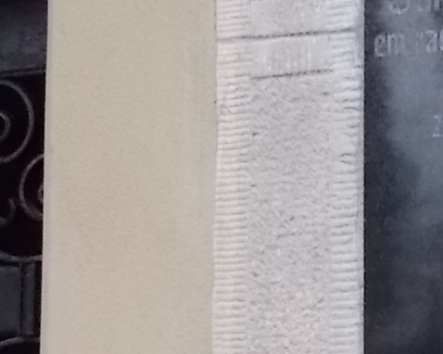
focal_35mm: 85
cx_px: 598
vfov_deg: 17.9
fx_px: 1114
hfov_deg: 20.3
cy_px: 291
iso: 400
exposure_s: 1/60
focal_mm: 4.6
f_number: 3.2
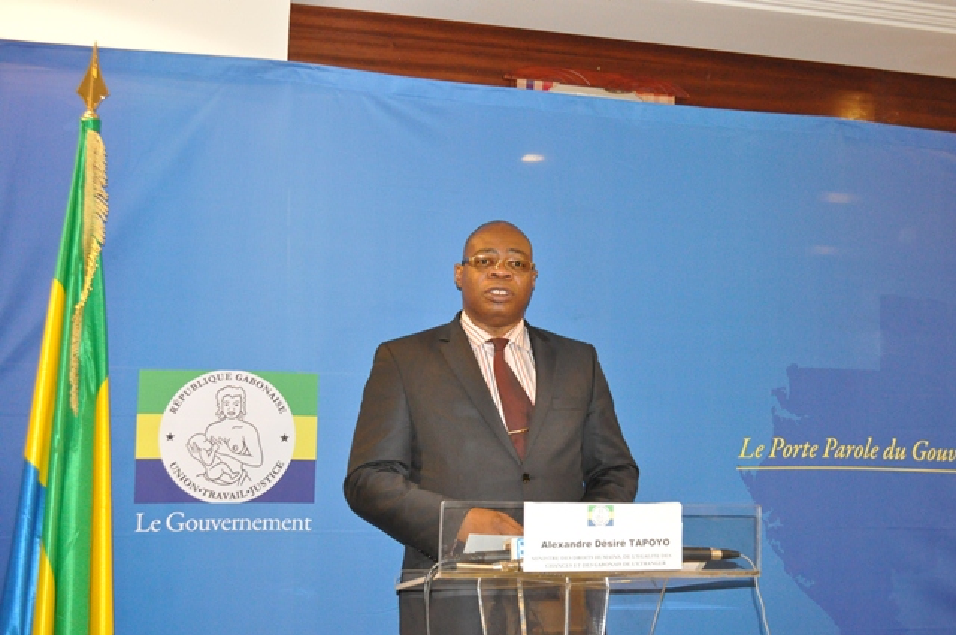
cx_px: 478
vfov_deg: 31.8
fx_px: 1114
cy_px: 318
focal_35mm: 42
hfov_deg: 46.5
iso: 3200
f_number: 5.6
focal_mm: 28
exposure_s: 1/60
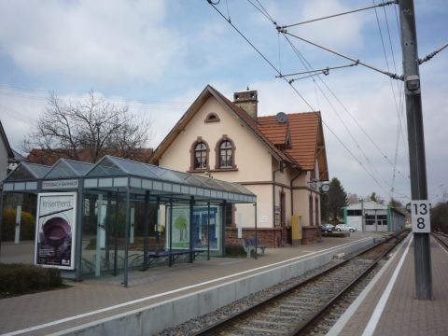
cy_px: 168
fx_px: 414
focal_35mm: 32
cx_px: 224
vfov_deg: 44.2
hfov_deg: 56.8
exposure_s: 1/400
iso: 100
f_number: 5.6
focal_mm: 5.2
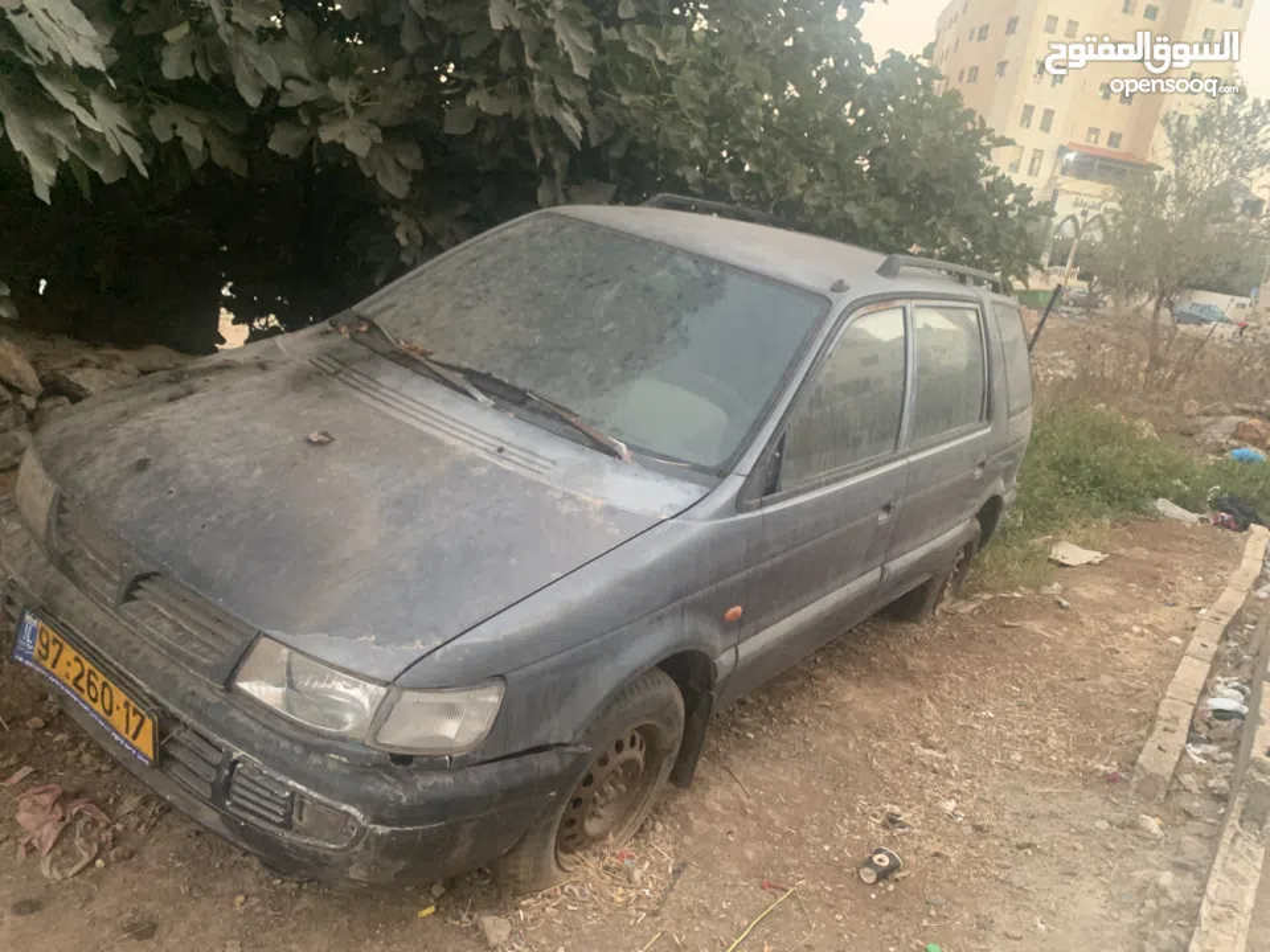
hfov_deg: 67.3
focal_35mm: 26
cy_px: 476
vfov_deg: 53.1
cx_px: 635
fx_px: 954
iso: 400
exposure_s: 1/48
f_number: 1.8
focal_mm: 4.25
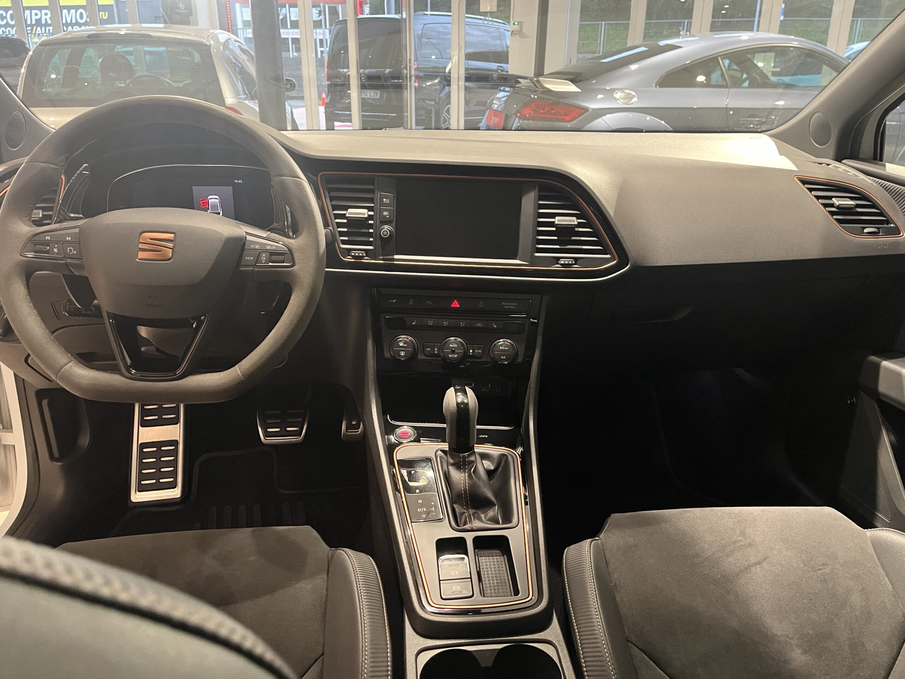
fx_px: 680
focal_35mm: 26
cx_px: 452
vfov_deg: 53.1
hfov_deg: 67.3
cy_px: 340
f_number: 1.6
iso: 400
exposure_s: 1/50
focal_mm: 5.1
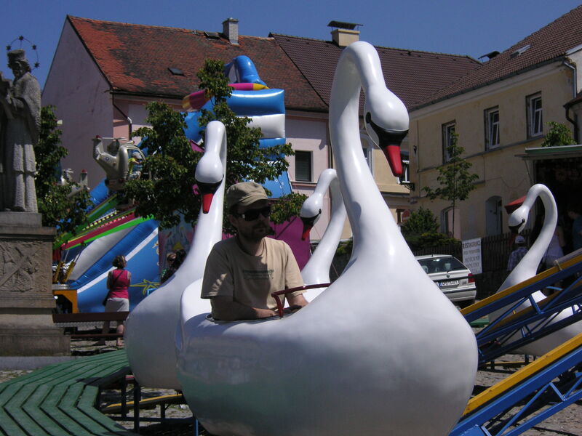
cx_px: 291
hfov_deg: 22.5
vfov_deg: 17.0
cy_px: 218
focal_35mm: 87
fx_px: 1463
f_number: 11
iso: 50
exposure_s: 1/180
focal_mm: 14.4
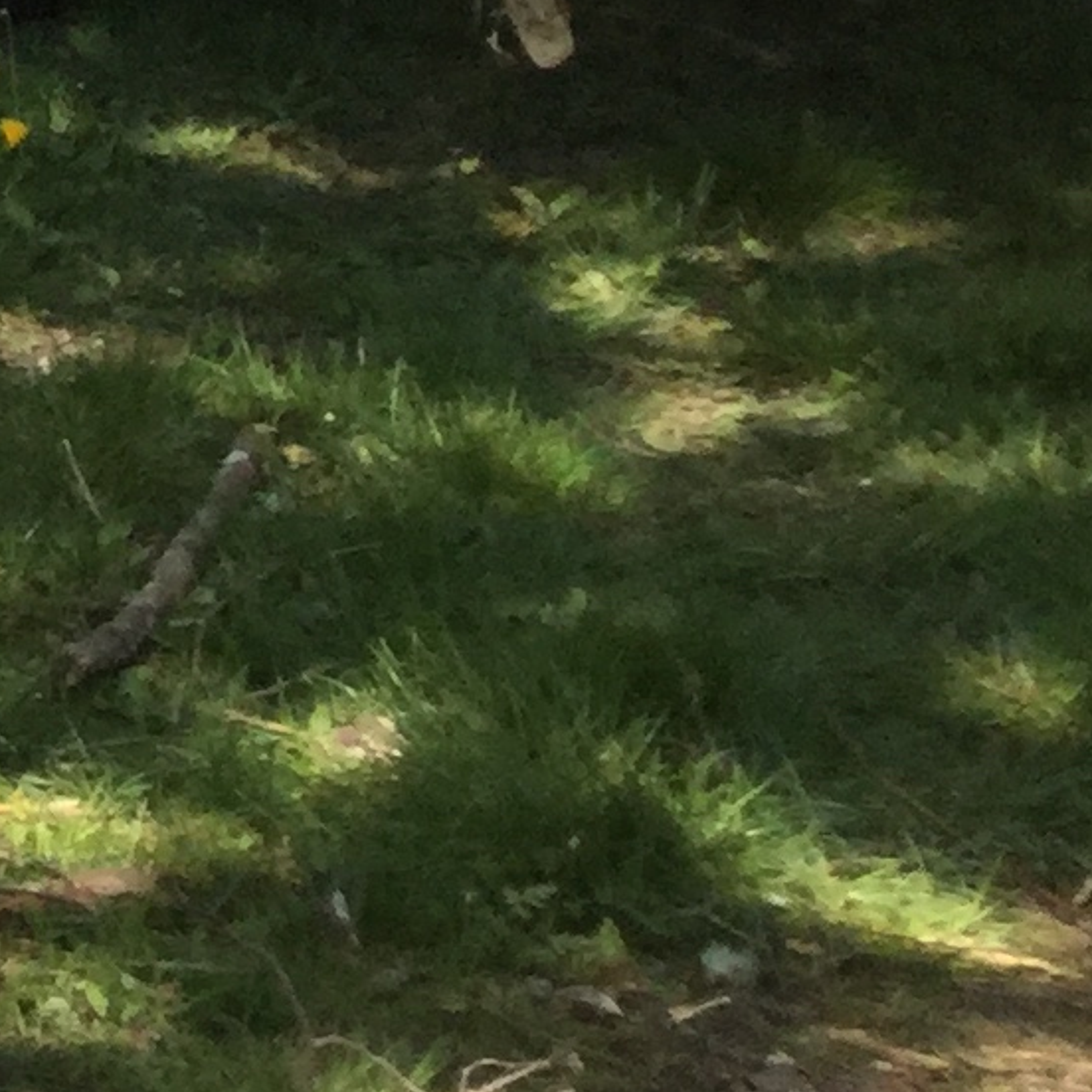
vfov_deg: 10.0
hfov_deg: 9.4
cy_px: -1100
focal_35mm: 162
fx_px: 5782
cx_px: -1715
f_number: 2.4
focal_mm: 3.3
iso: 25
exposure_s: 1/445
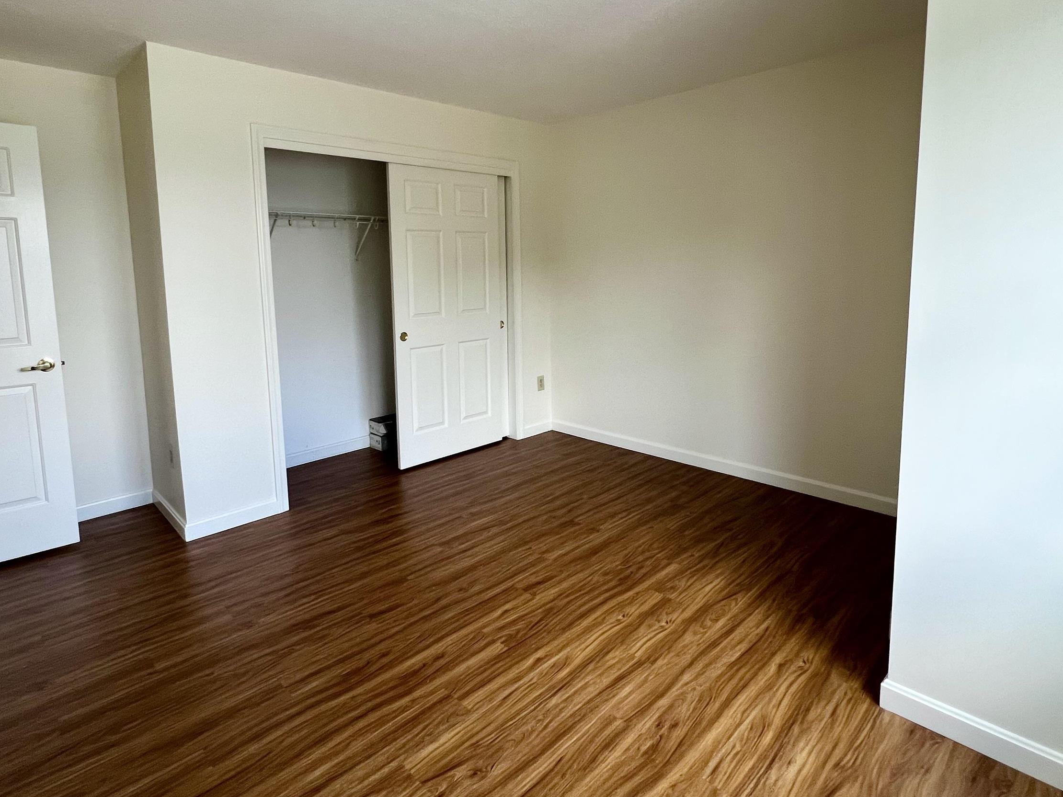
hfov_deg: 87.7
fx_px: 553
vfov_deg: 71.1
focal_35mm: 18
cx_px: 521
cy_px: 335
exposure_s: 1/99
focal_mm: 1.57
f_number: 1.8
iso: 125
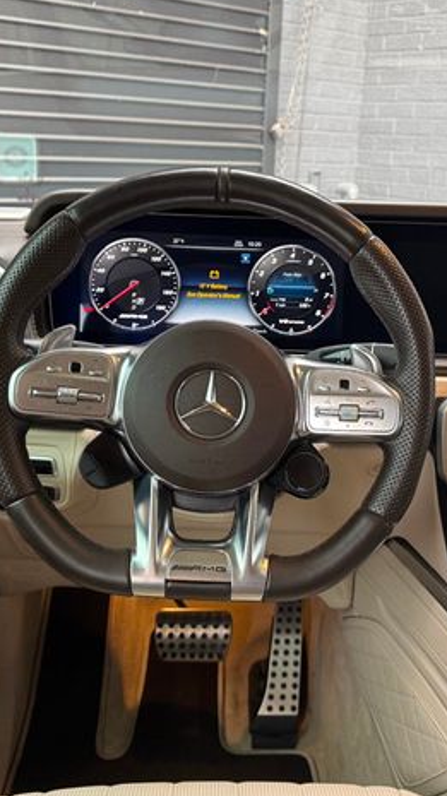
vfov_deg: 55.3
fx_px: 760
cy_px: 390
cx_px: 260
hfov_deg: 32.7
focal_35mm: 36
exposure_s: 1/97
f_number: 1.78
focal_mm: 6.76
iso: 200
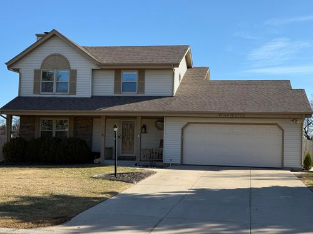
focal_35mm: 48
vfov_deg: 30.3
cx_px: 156
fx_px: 434
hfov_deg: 39.7
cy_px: 117
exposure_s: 1/3096
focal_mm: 6.76
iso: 64
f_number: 1.78
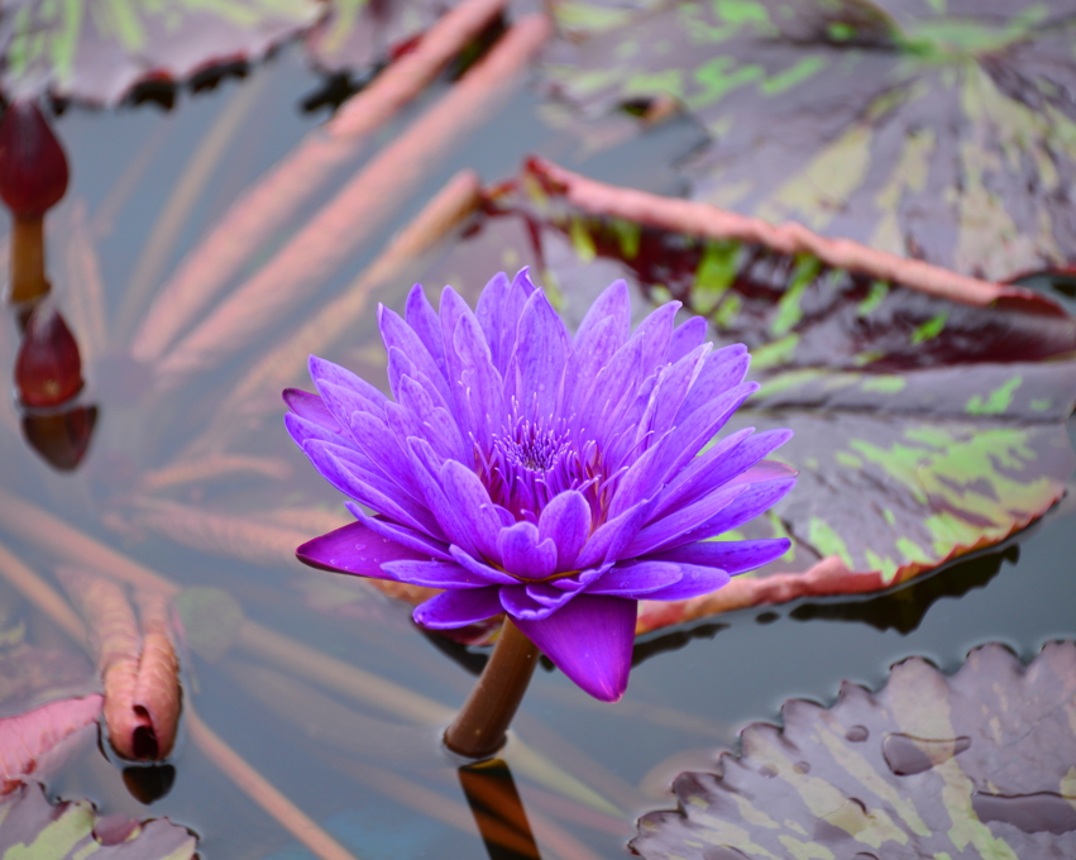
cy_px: 431
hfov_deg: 5.7
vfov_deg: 4.6
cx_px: 504
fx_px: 10791
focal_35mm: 339
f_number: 5.6
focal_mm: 300
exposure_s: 1/400
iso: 450
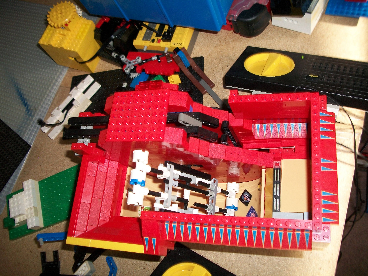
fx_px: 340
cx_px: 184
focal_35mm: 32
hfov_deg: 56.8
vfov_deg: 44.2
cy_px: 138
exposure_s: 1/30
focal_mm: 5.7
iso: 80
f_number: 2.9
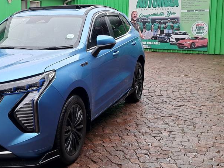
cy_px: 66
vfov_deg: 30.8
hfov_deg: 38.2
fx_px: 304
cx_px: 31
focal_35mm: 47
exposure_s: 1/100
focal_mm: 5.23
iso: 50
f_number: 1.8
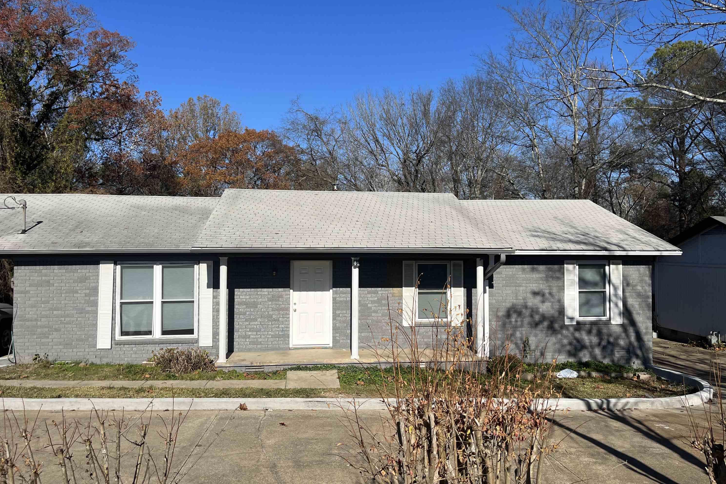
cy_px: 226
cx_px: 367
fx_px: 565
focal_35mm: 28
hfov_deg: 65.5
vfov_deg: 46.4
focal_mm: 5.1
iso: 50
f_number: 1.6
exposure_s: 1/5076
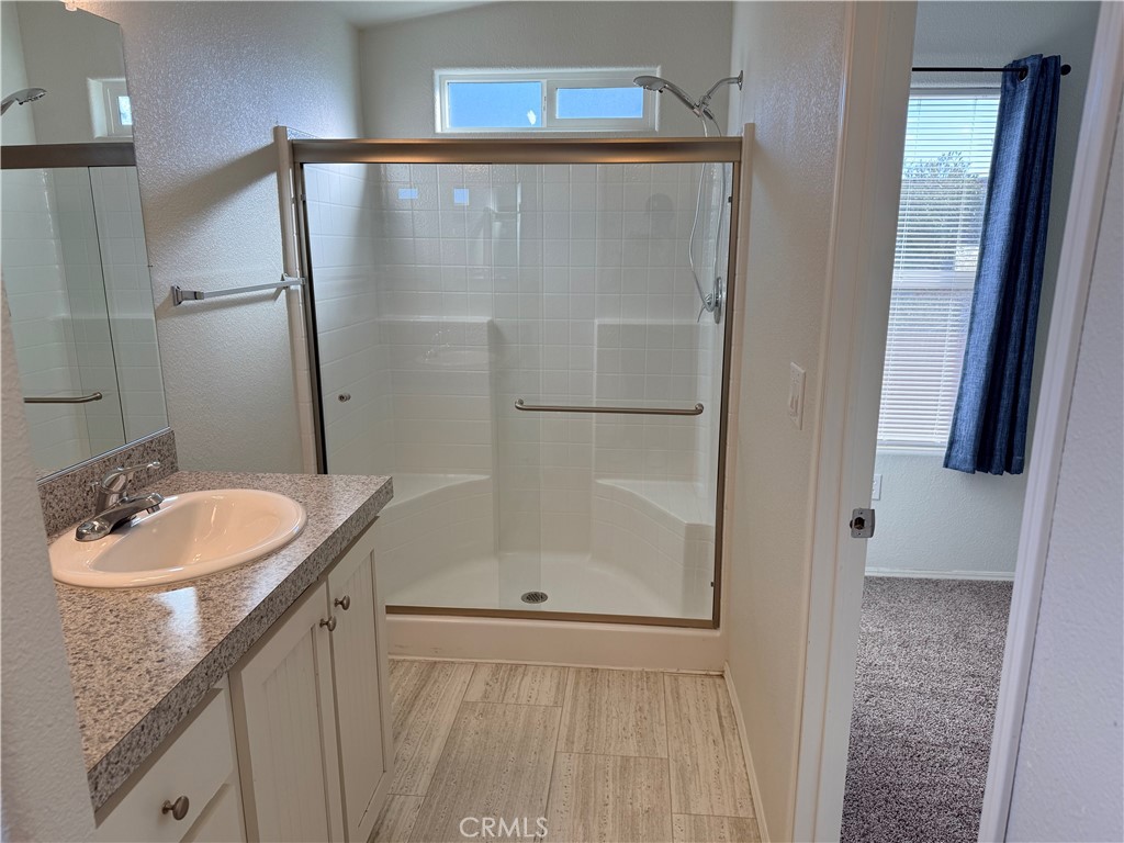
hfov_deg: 71.6
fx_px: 779
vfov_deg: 56.8
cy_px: 422
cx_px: 562
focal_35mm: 24
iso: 100
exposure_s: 1/248
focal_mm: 6.76
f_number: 1.78
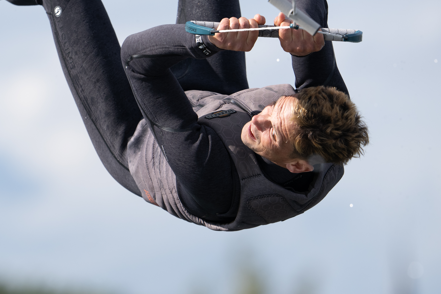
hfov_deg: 2.8
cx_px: 114
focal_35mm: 738
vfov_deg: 1.9
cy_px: 147
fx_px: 9039
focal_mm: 400
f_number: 5
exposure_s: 1/2500
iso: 320
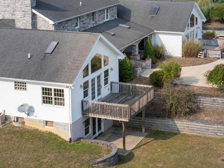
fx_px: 498
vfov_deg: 18.5
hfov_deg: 24.8
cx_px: 191
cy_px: -14
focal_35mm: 77
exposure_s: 1/240
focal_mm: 12.29
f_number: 7.1
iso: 100
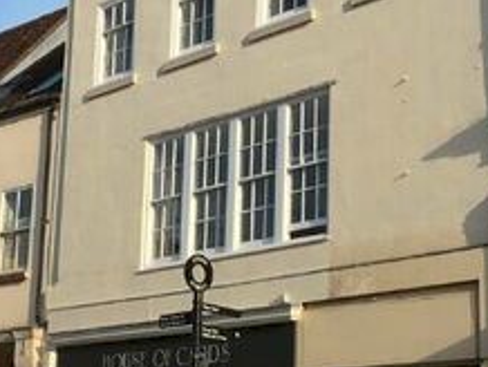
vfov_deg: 15.9
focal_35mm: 93
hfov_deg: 21.0
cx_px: 193
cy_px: 189
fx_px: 1313
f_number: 2.2
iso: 25
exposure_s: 1/1115
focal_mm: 4.15
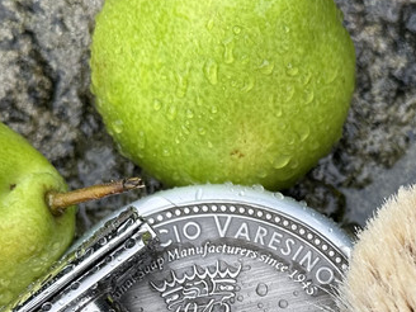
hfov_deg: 24.9
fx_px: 937
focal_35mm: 78
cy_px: 306
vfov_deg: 18.4
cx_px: 270
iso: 64
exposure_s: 1/121
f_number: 1.78
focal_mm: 6.86
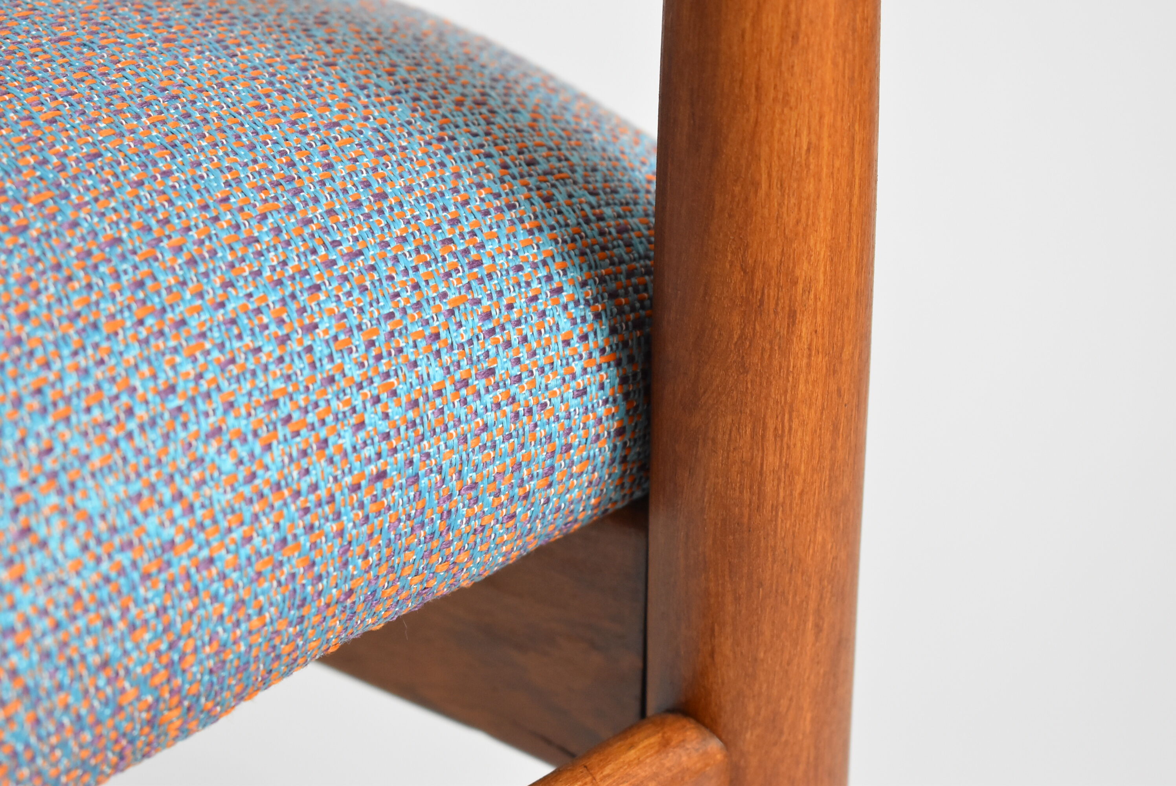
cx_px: 588
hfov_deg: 24.6
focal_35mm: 82
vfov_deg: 16.6
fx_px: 2697
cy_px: 393
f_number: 5.6
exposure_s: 1/125
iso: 1600
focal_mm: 55
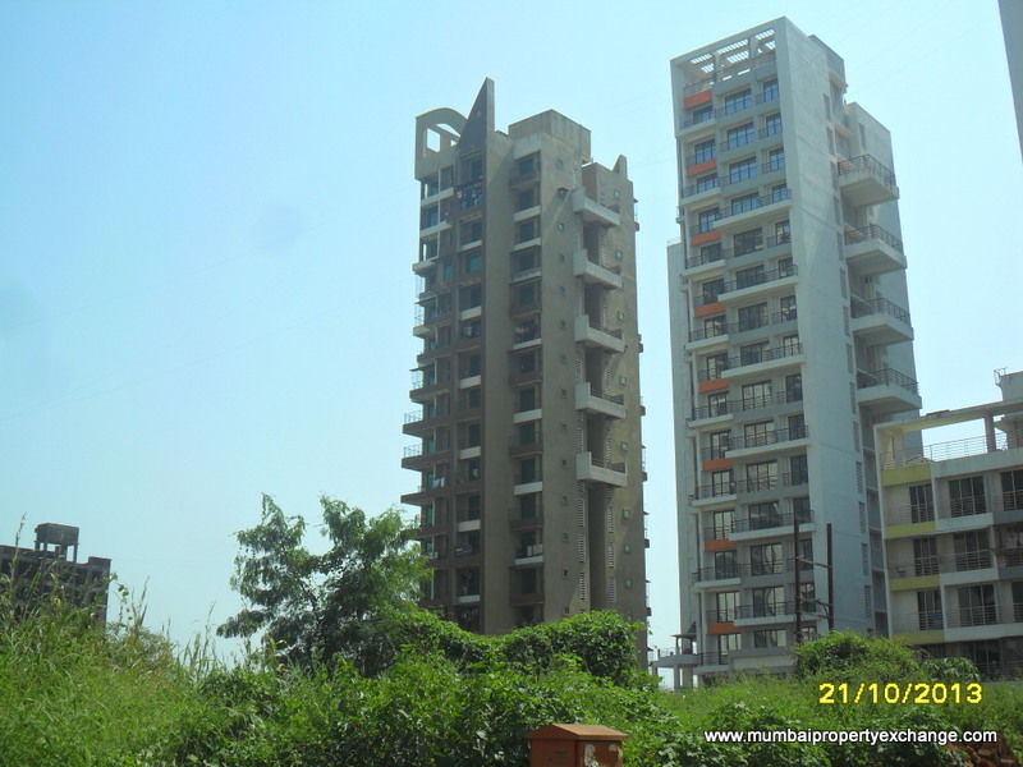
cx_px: 512
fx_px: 1300
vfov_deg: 32.9
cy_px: 384
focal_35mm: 44
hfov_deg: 42.9
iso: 100
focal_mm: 7.8
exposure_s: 1/1000
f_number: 4.5
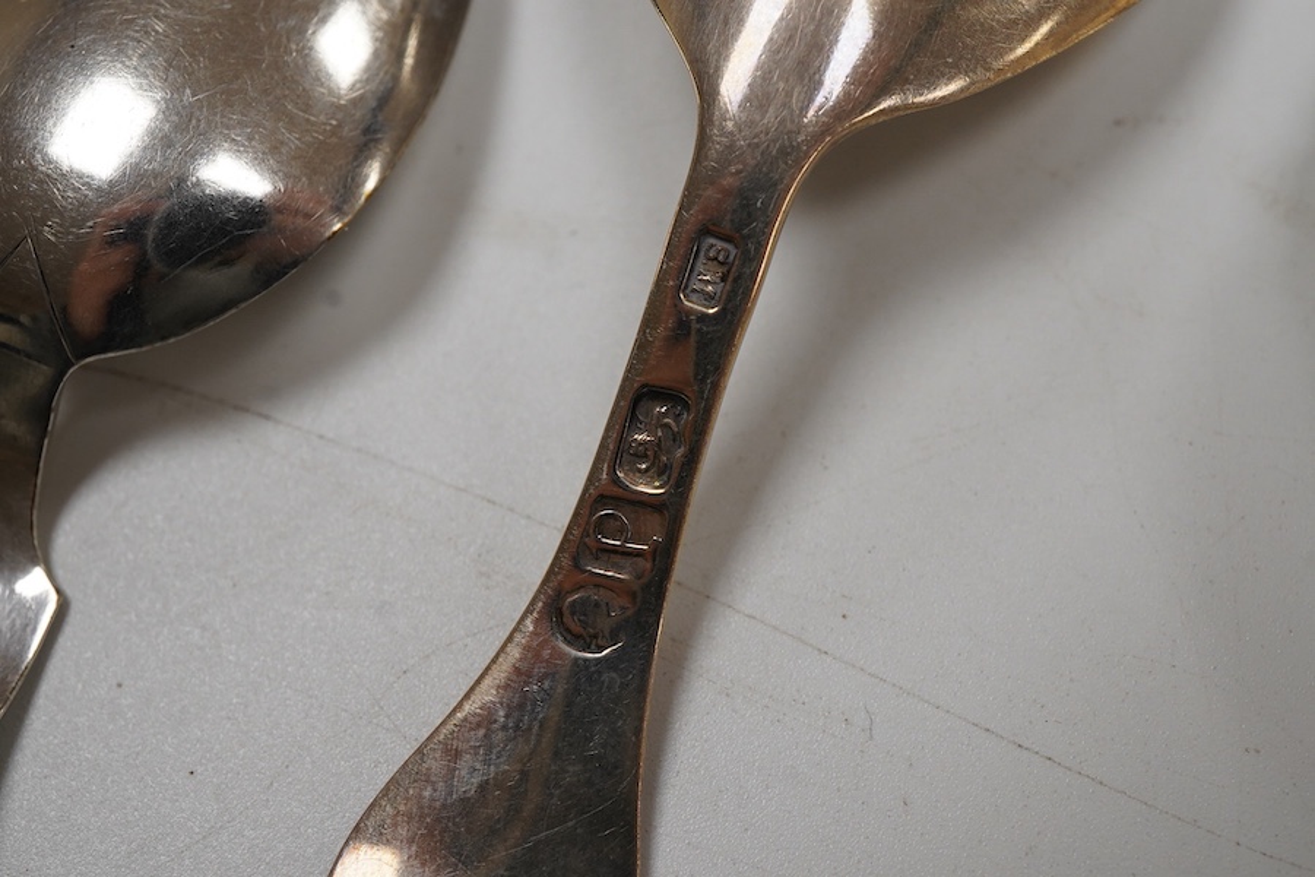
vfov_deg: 29.9
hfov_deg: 43.6
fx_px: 1644
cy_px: 438
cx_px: 658
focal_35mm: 45
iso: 1250
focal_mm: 30
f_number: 9
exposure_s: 1/125
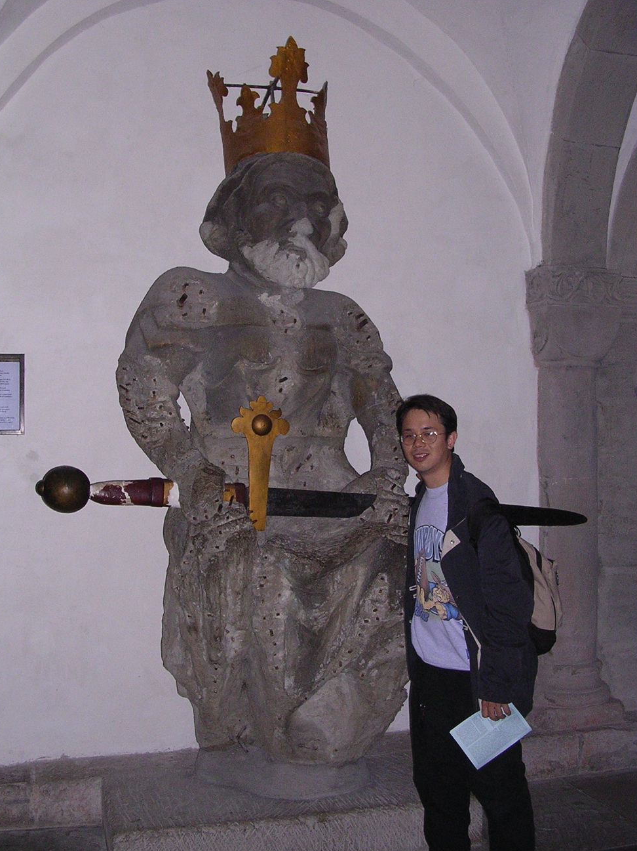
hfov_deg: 35.9
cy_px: 413
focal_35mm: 40
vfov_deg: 46.8
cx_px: 307
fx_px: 982
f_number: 2.8
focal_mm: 5.8
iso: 321
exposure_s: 1/60.1
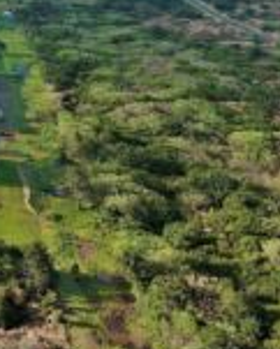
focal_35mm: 72
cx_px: -69
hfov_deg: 19.8
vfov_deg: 26.1
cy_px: 98
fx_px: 745
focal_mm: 10.57
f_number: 2.8
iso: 100
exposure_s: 1/720
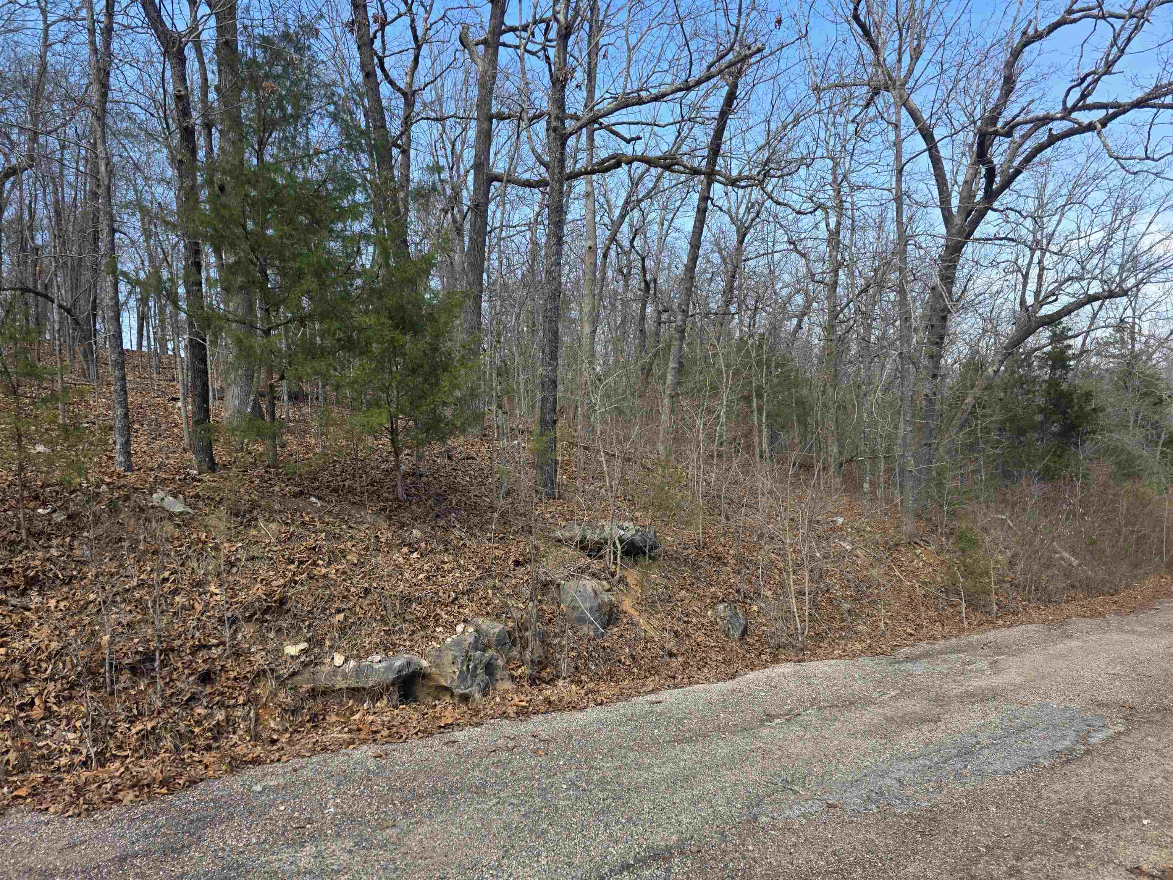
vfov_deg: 58.9
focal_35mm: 23
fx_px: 779
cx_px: 586
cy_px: 440
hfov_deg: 73.9
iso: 80
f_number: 1.7
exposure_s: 1/1279
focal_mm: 6.3
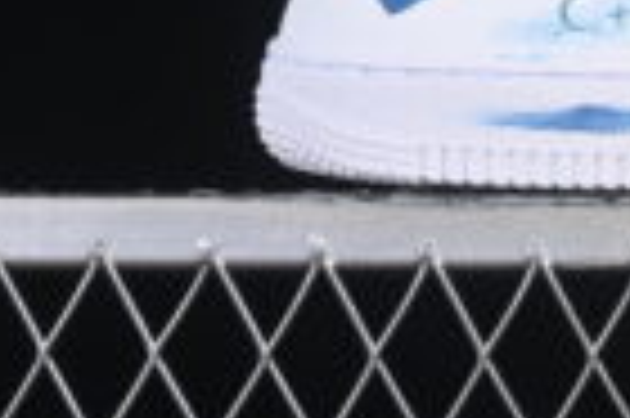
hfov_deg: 8.7
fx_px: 4038
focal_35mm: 231
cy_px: -200
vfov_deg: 5.9
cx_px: 940
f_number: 8
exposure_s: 1/80
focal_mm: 50
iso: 160
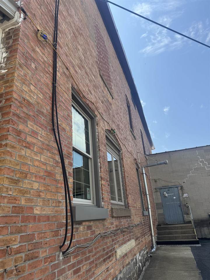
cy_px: 140
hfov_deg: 56.8
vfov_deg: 71.6
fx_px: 194
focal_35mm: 24
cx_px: 105
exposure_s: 1/3413
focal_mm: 6.76
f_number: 1.78
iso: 80
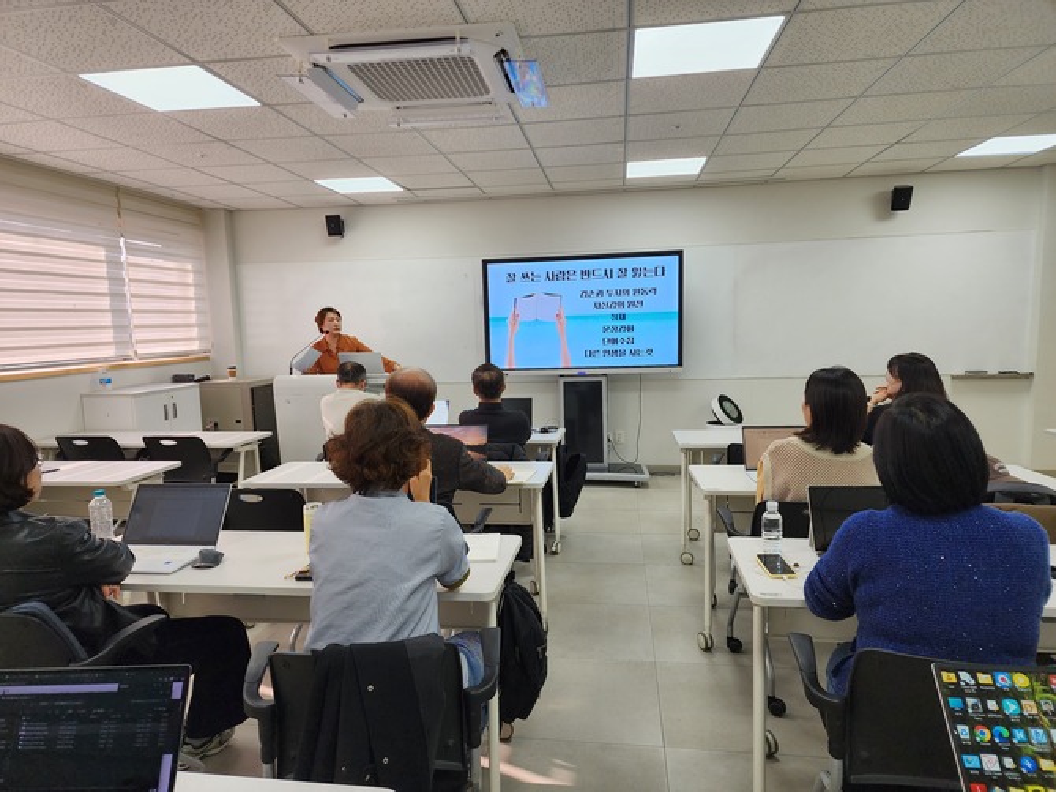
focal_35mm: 23
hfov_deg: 73.9
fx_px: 701
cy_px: 396
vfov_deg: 58.8
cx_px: 528
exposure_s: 1/180
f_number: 1.8
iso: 80
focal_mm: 6.4
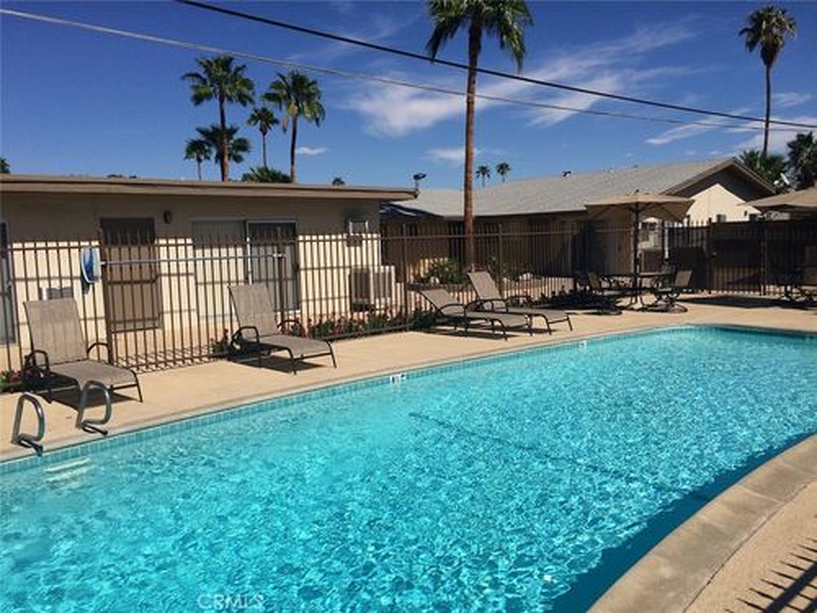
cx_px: 408
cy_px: 306
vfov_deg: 48.2
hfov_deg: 61.7
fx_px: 684
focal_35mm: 29
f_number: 2.2
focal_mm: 4.15
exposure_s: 1/4566
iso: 32
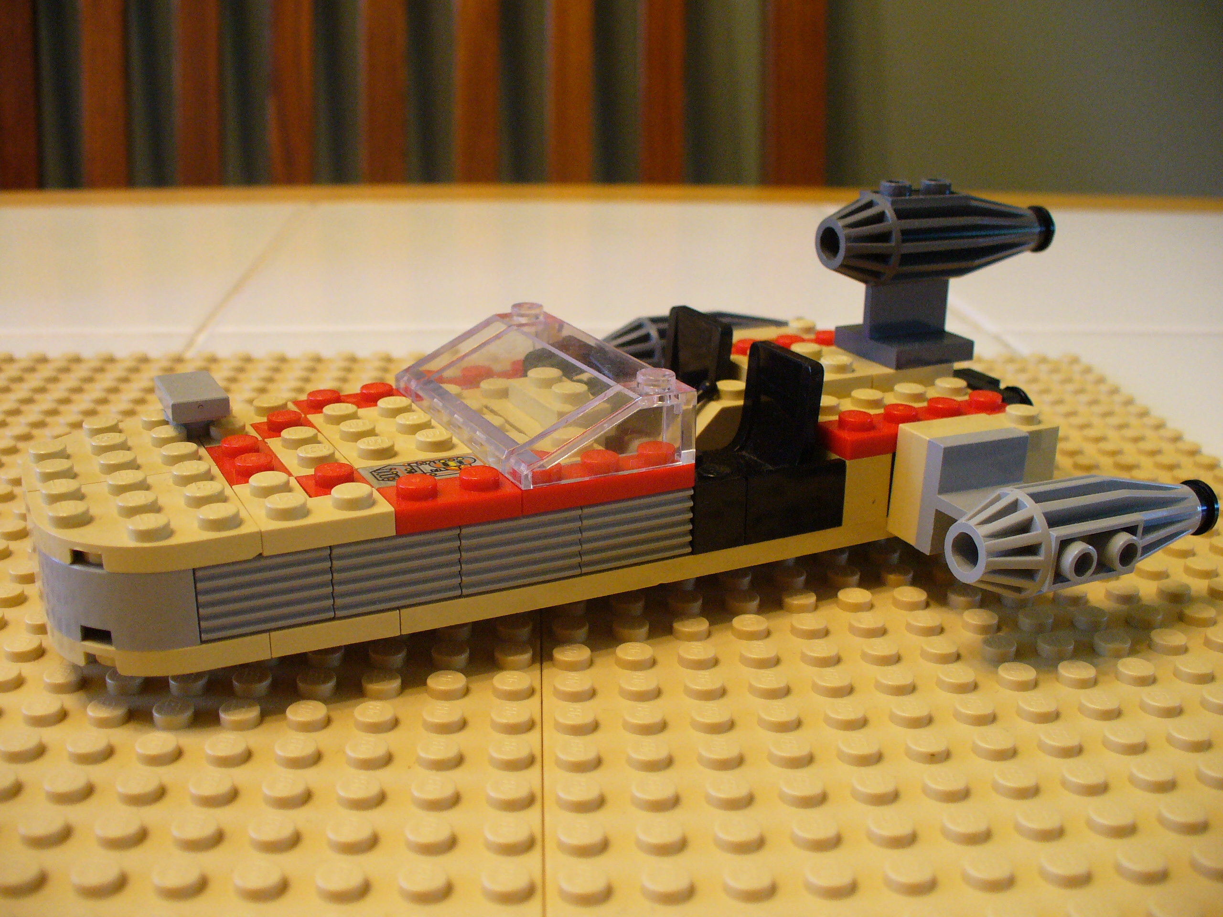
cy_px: 458
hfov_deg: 50.1
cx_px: 612
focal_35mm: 37
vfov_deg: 38.7
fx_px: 1307
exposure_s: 1/20
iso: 200
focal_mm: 6.1
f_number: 2.8
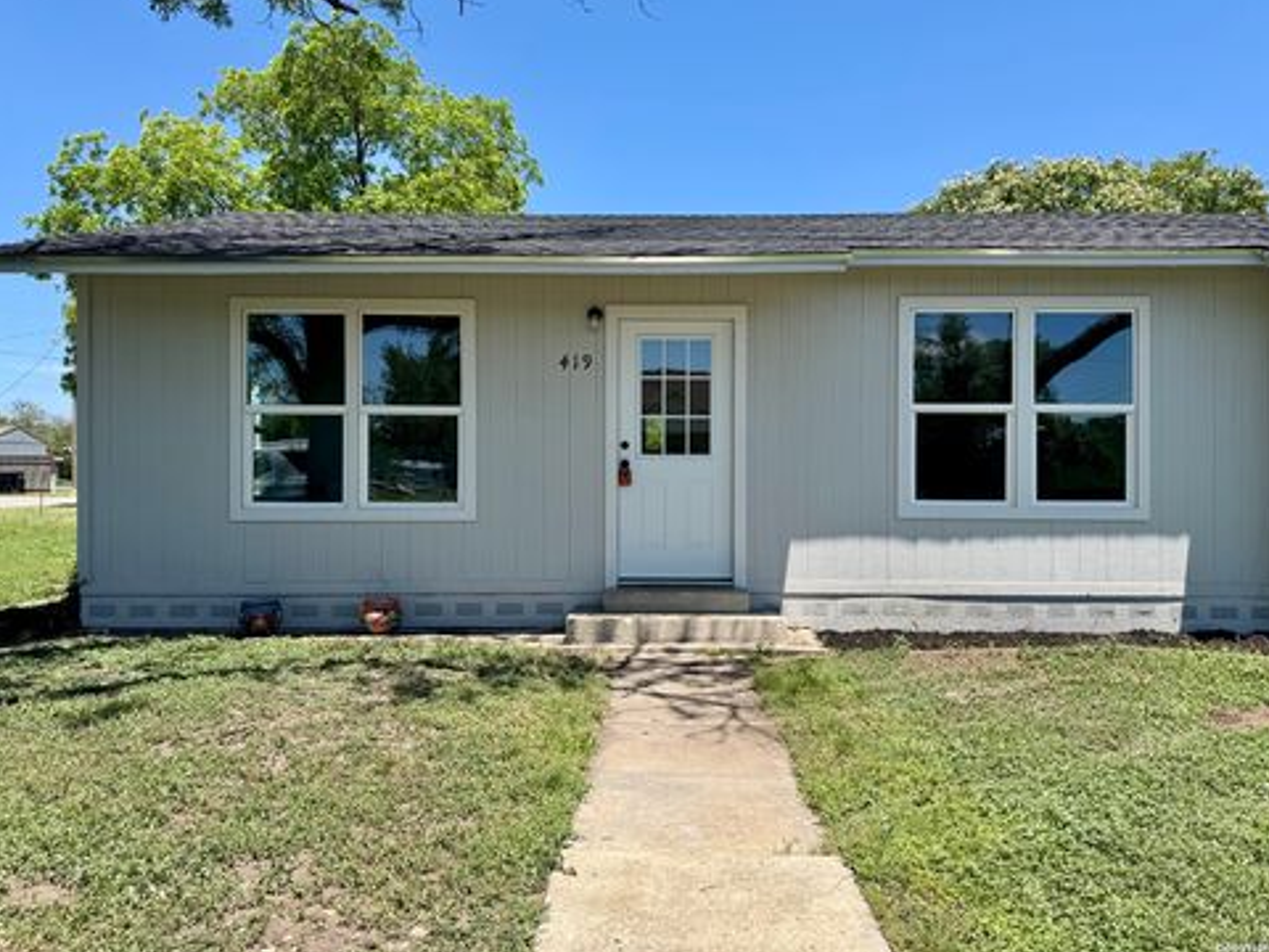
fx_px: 916
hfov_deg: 69.4
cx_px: 653
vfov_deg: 54.9
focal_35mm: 25
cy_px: 475
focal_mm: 6.76
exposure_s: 1/3413
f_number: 1.78
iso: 80
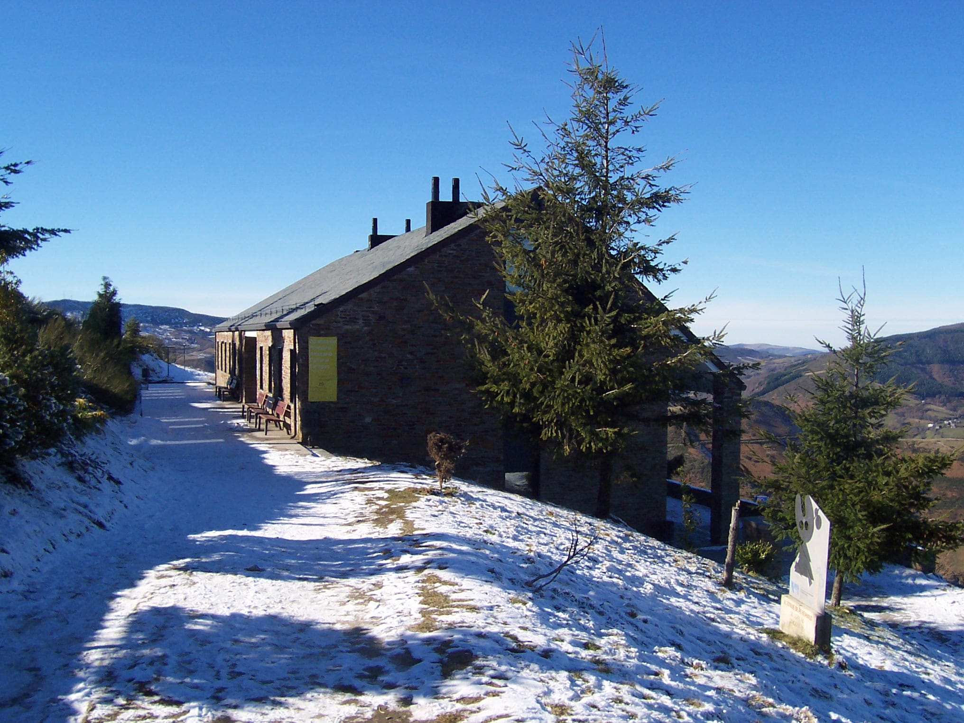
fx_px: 1030
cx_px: 482
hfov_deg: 50.1
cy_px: 362
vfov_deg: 38.7
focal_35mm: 37
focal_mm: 5.6
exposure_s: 1/500
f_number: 5.6
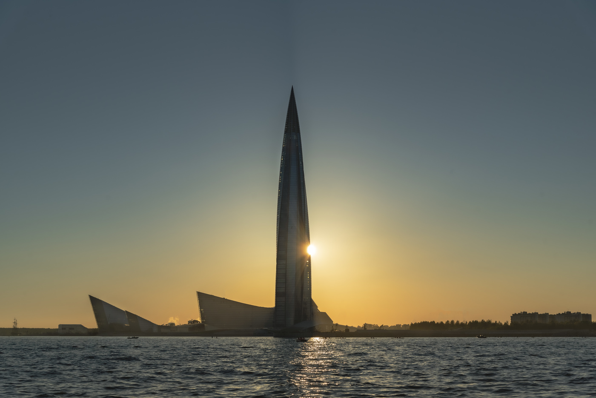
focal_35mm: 62
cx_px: 298
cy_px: 199
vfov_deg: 21.9
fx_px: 1027
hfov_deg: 32.4
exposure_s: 1/2000
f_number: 8
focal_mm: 62
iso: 250
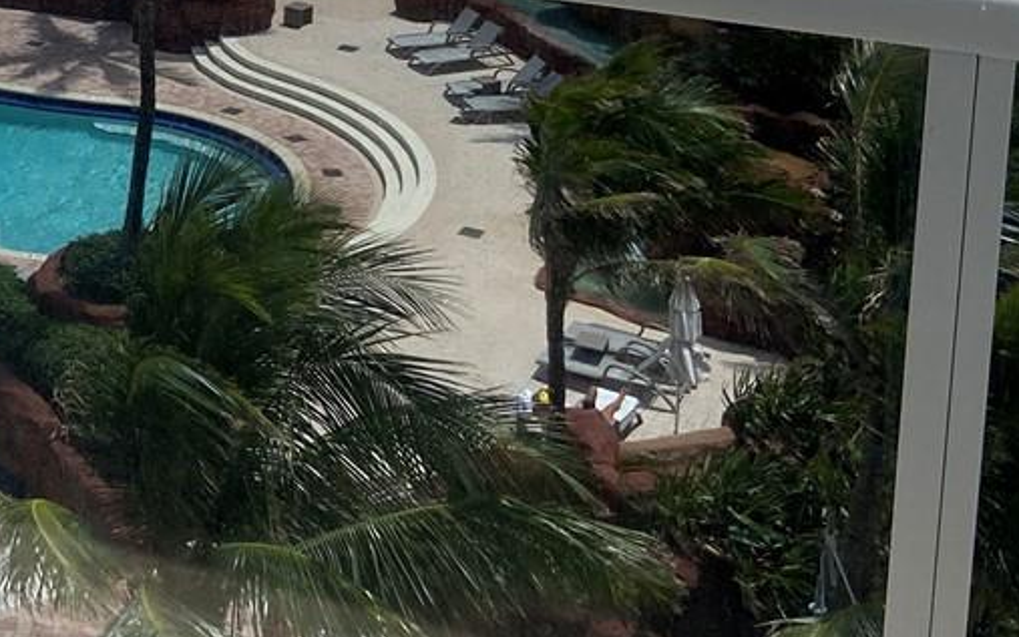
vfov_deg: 14.2
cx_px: -18
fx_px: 2416
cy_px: -263
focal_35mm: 87
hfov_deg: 22.8
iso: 32
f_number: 1.8
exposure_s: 1/2571
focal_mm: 4.25
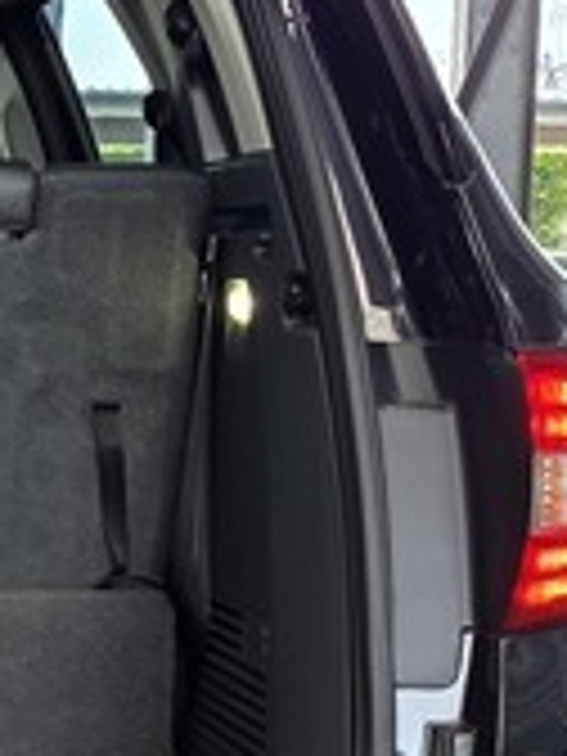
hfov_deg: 10.0
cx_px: -454
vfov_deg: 14.1
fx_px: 3058
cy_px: 414
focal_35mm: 140
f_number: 1.7
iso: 32
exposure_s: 1/50
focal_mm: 6.25
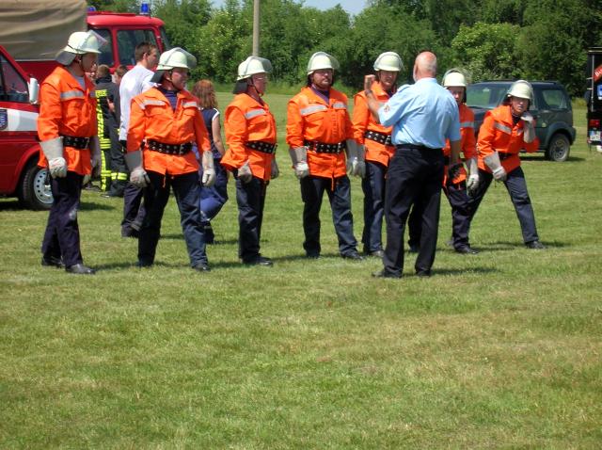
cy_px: 225
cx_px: 301
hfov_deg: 19.3
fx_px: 1771
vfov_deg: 14.5
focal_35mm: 102
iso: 50
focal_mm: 17.1
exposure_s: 1/104
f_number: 8.2
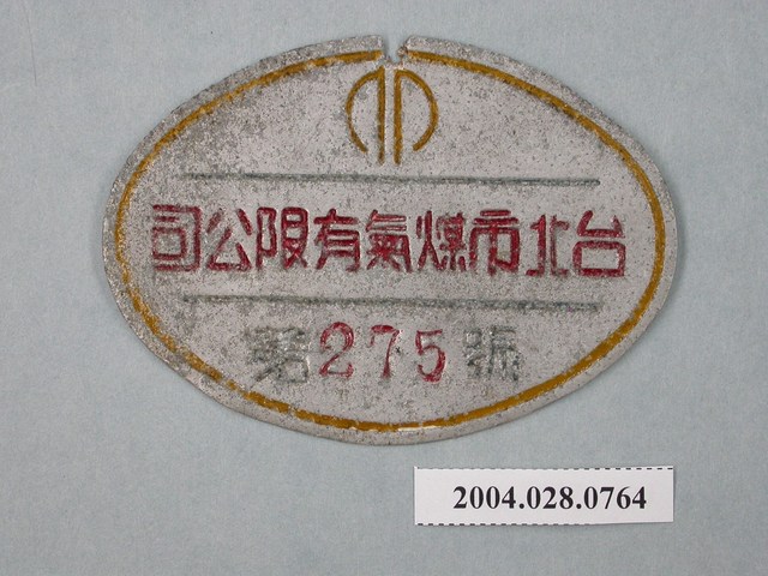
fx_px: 2485
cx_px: 384
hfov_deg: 17.6
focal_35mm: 112
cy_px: 288
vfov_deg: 13.2
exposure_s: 1/30
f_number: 4.2
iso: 100
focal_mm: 23.3
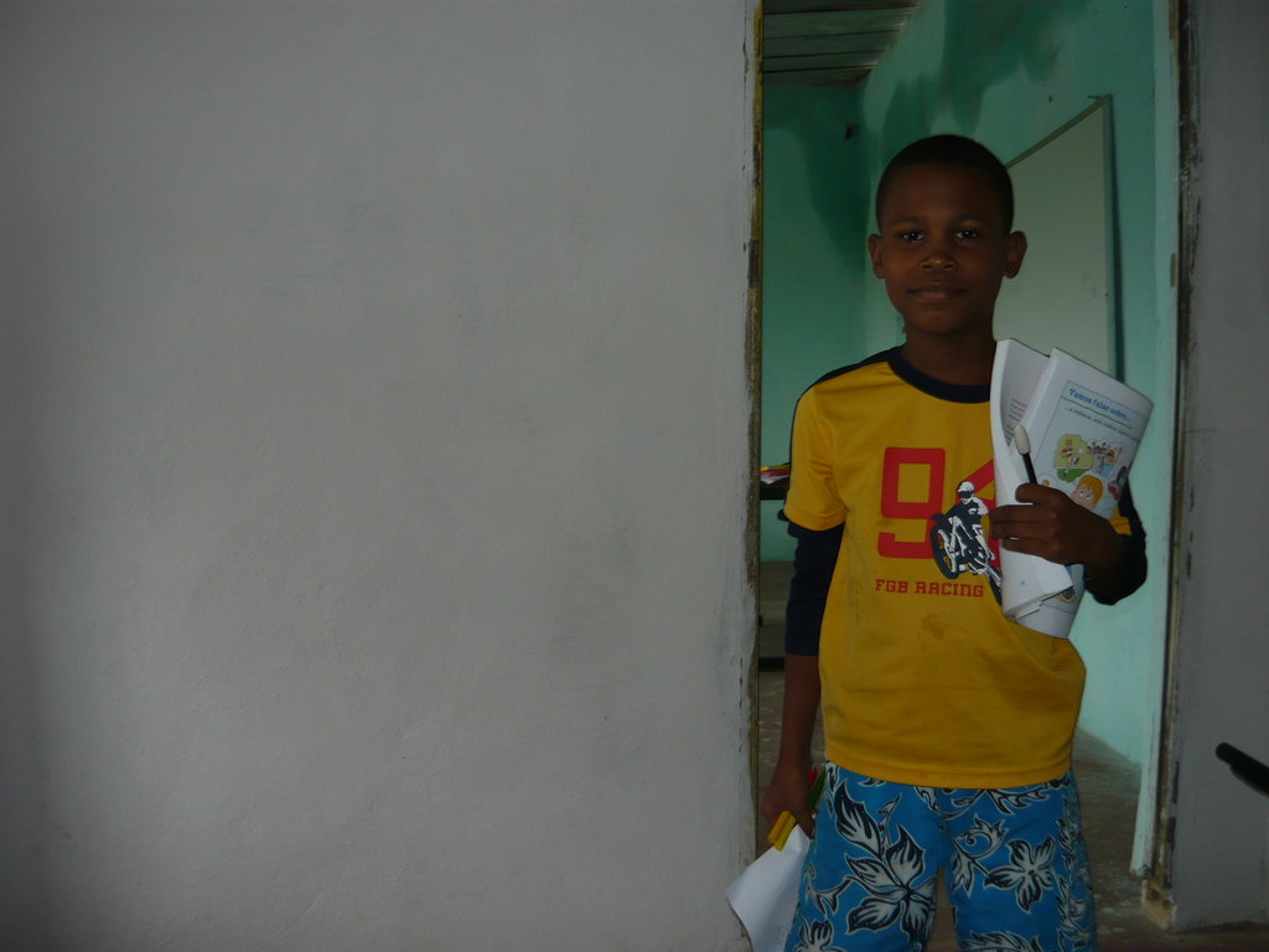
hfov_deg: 55.4
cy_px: 476
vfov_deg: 42.9
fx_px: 1210
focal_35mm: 33
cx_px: 634
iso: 100
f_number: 2.8
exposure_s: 1/30
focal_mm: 5.5
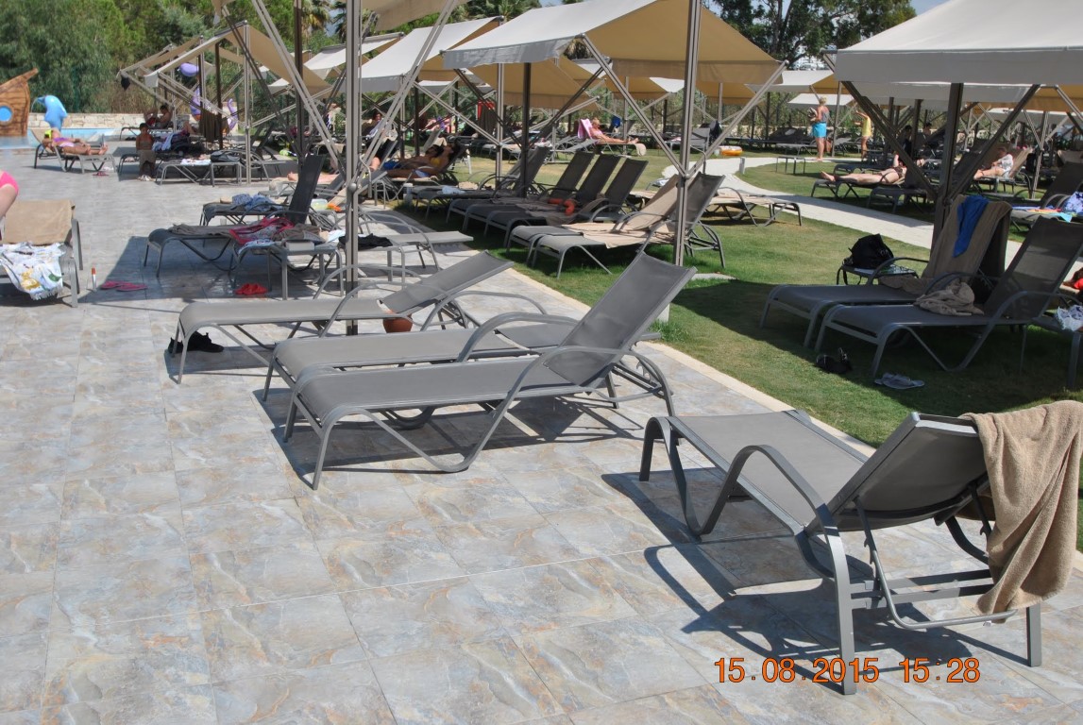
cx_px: 542
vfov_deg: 37.0
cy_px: 362
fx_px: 1084
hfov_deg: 53.1
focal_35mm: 36
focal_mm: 24
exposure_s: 1/250
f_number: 8
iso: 100
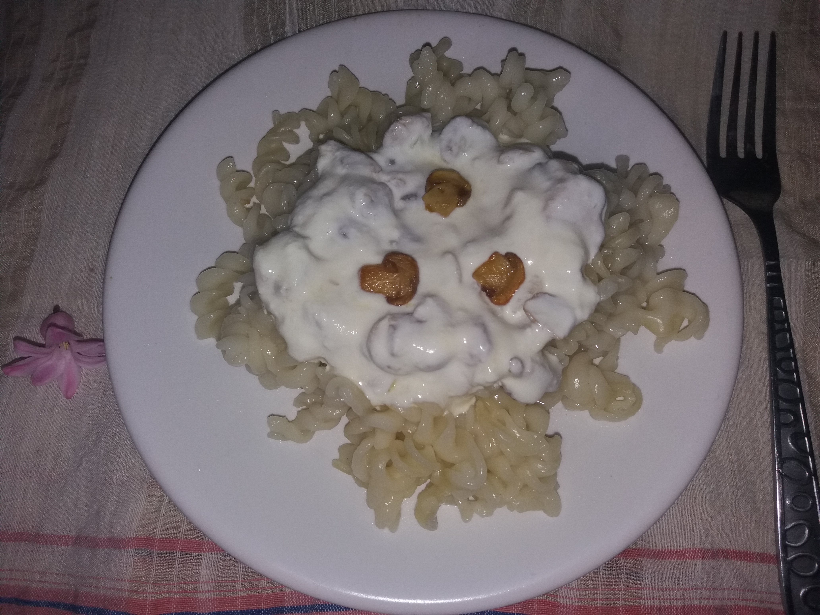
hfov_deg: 63.4
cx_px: 410
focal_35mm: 28
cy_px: 308
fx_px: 663
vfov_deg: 49.7
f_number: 1.9
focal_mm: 3.7
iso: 64
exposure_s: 1/446
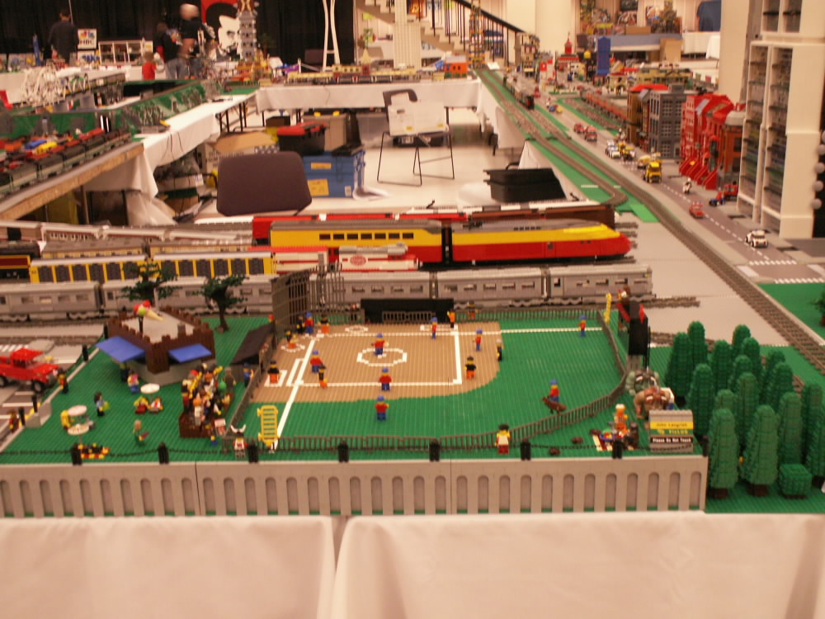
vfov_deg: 35.1
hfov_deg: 45.8
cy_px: 310
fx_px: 977
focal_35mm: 41
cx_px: 412
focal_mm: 6.84
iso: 160
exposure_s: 1/6
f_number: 2.8
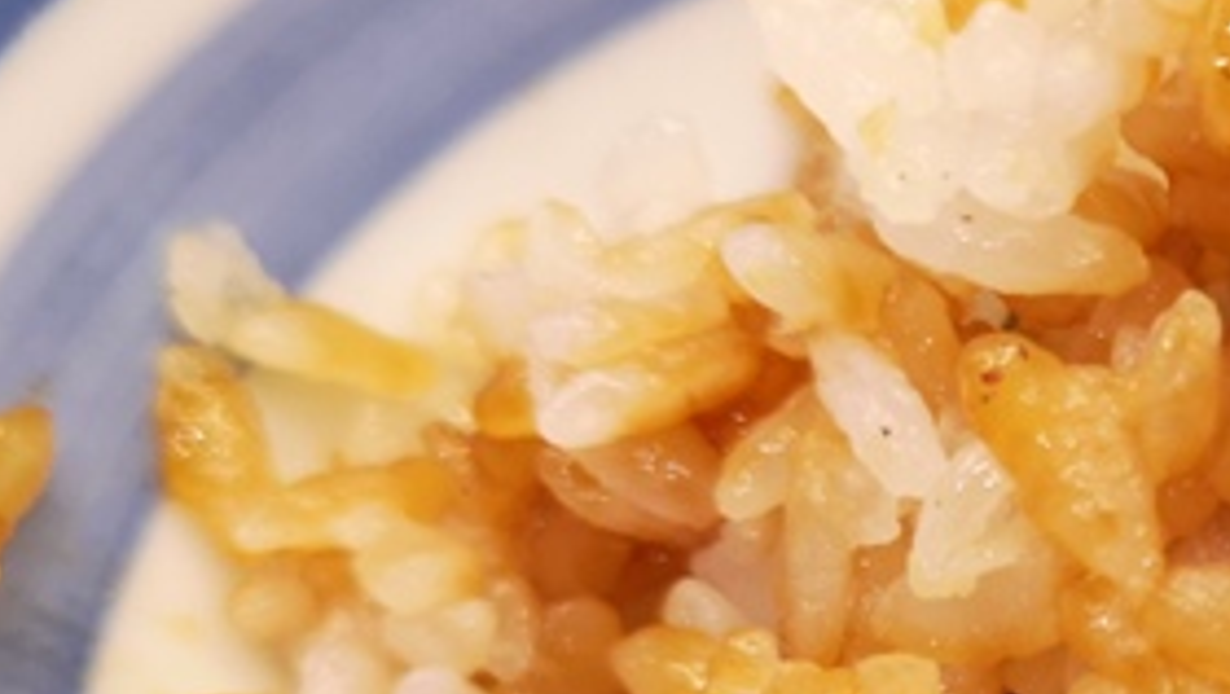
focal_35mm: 84
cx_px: 1388
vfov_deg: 14.1
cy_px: 795
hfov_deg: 23.6
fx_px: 2742
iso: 125
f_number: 1.8
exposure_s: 1/60
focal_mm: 3.95
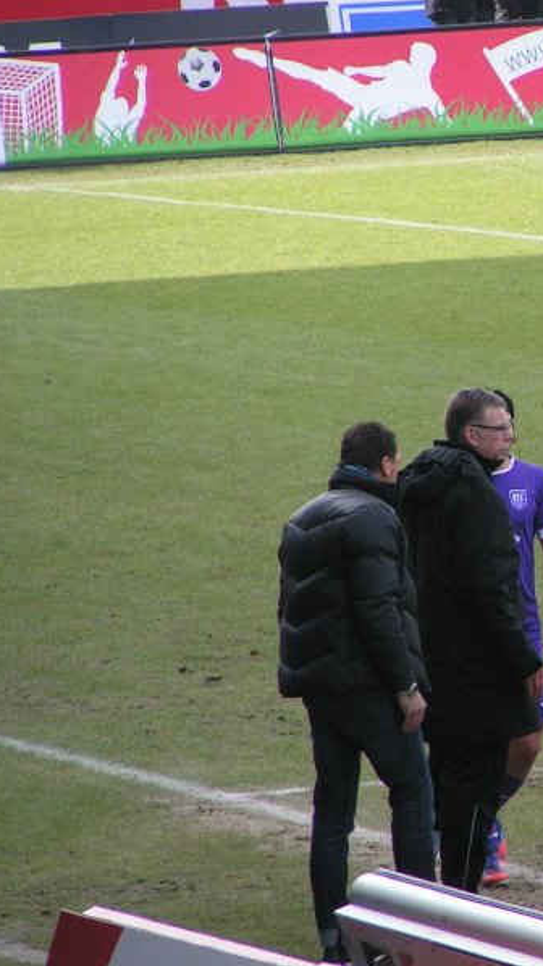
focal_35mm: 554
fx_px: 14193
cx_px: 638
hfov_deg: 2.2
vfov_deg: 3.9
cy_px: 483
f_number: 3.5
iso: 100
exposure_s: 1/500
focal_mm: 58
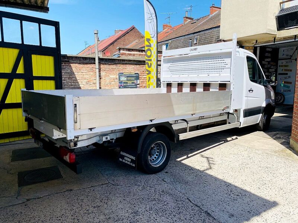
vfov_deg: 53.1
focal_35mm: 26
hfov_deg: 67.3
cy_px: 112
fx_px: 224
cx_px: 149
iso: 32
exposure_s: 1/2141
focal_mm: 4.25
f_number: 1.8
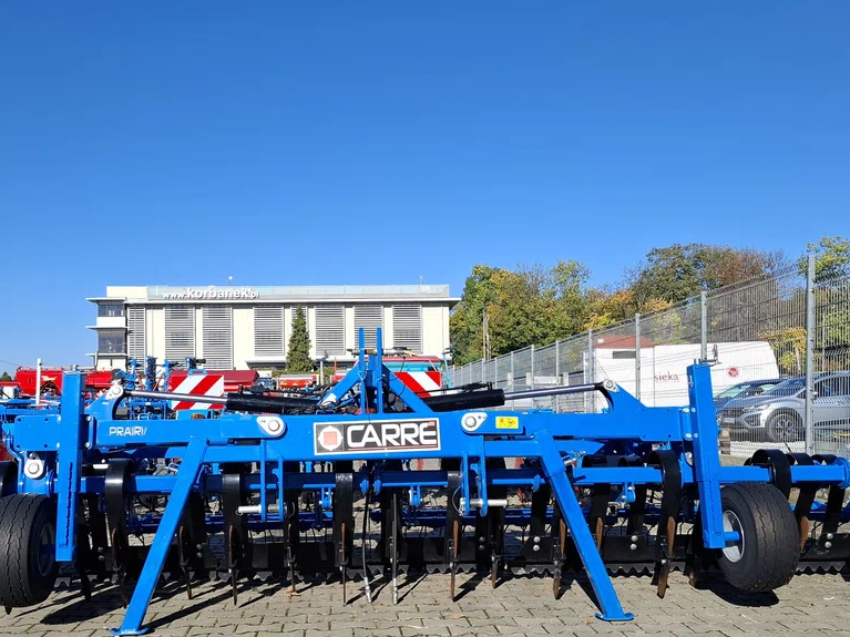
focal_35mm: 36
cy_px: 378
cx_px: 377
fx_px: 884
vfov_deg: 39.5
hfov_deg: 51.3
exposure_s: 1/1764
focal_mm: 5.54
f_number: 1.8
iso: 50
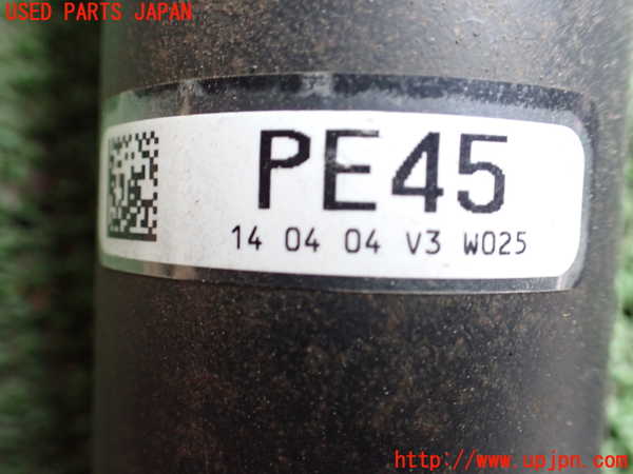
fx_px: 549
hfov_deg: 60.0
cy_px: 237
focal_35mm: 30
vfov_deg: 46.8
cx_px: 316
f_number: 2.3
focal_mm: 5.4
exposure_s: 1/60
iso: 800
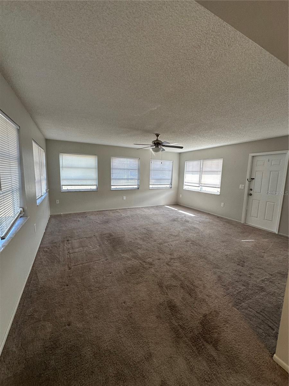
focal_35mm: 14
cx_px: 144
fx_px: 156
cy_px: 193
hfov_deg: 85.7
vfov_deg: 102.1
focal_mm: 2.22
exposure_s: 1/120
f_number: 2.2
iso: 125
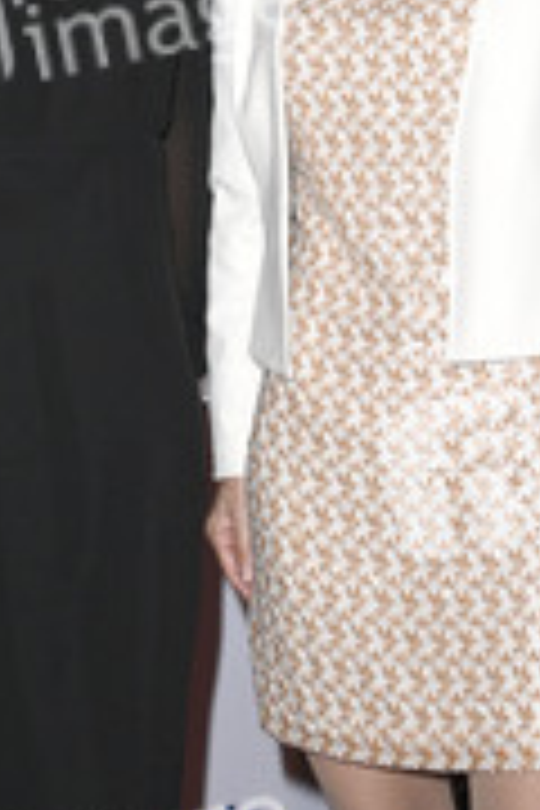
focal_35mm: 129
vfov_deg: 15.8
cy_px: 230
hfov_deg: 10.6
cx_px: 202
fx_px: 2902
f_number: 5.6
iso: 640
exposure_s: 1/200
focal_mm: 58
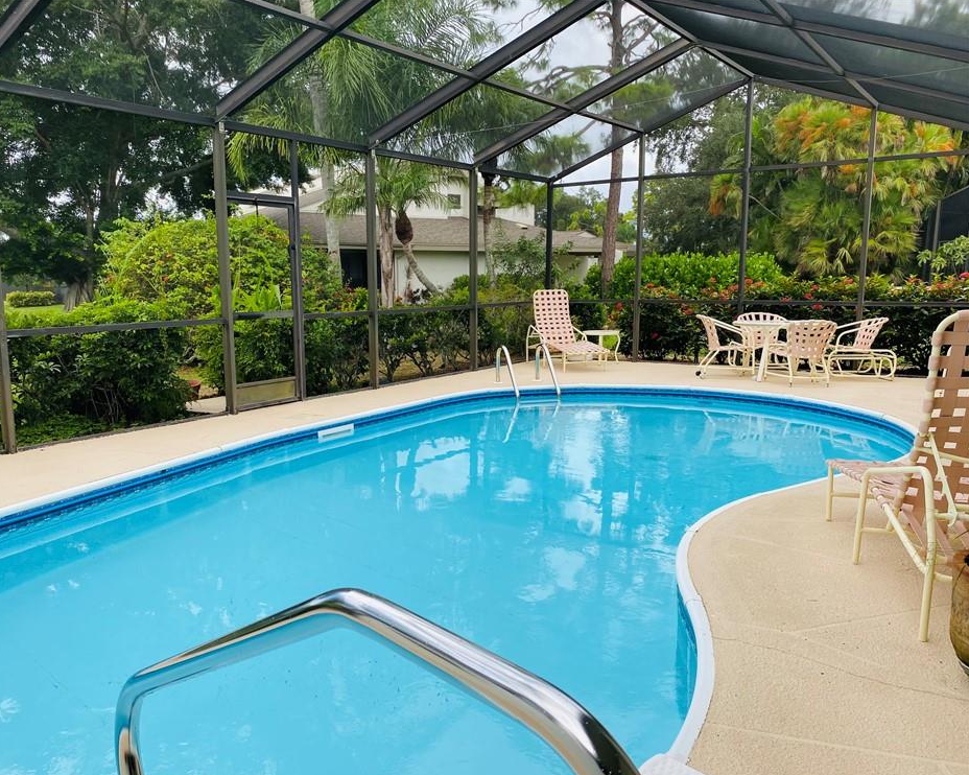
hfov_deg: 62.1
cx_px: 435
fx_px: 803
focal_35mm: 28
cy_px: 398
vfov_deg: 51.5
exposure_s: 1/630
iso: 32
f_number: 1.8
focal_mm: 4.25
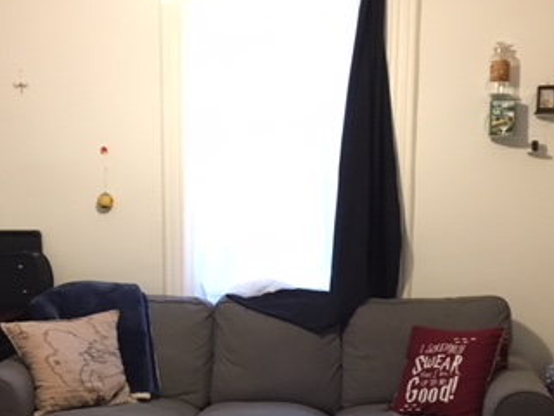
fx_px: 928
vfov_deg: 24.9
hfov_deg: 33.2
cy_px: 322
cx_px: 275
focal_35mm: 58
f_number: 2.2
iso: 250
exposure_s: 1/15
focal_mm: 4.15
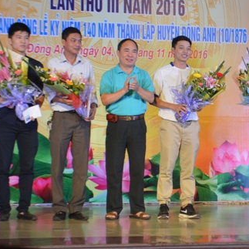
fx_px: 1130
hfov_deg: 12.6
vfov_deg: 12.6
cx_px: 149
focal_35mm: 139
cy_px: 87
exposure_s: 1/250
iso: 1600
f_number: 8
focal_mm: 55
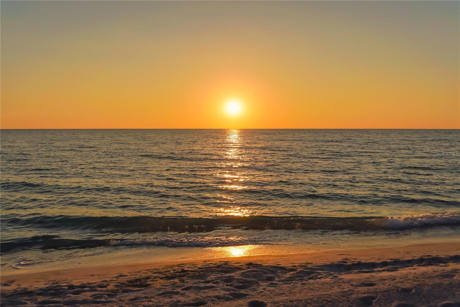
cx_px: 230
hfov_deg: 57.2
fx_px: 422
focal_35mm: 33
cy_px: 154
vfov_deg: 40.0
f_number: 8
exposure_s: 1/1000
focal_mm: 33
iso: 100
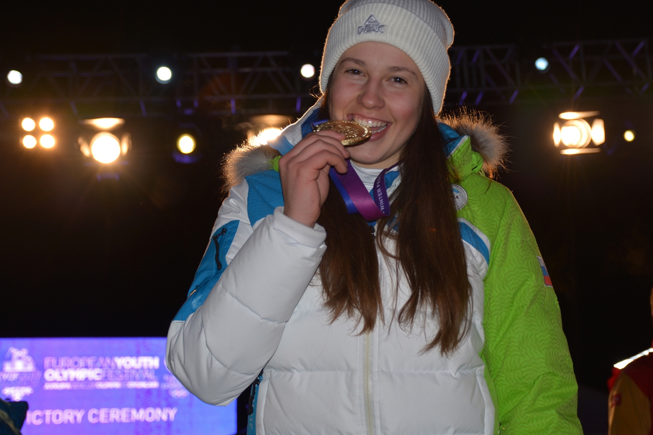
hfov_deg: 28.1
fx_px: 1306
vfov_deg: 18.9
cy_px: 203
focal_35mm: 72
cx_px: 357
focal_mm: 40
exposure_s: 1/200
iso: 200
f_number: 4.5
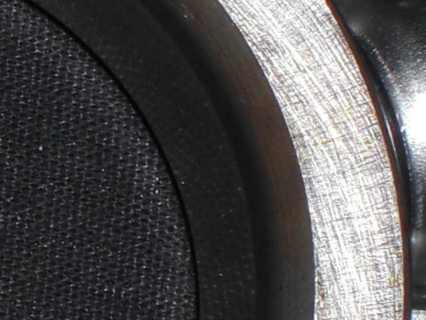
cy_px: 328
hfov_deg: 8.8
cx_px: -104
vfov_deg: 6.6
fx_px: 2744
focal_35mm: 223
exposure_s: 1/60
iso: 64
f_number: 5.6
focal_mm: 6.3
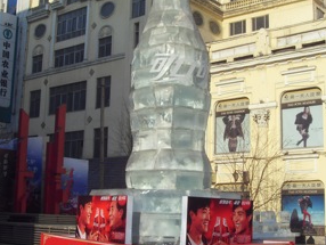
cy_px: 122
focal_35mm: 60
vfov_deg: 24.5
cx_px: 171
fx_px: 566
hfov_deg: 32.2
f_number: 6.2
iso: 80
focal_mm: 6.6
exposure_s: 1/250
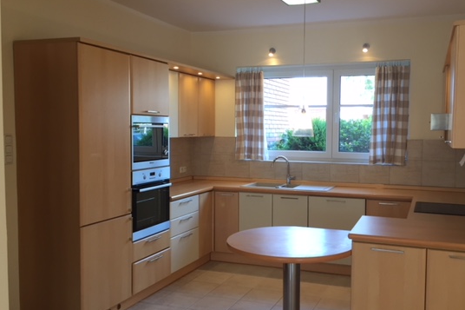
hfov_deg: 53.0
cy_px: 161
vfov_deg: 36.8
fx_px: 465
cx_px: 265
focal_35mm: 36
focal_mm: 4.15
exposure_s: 1/33
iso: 32
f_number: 2.2
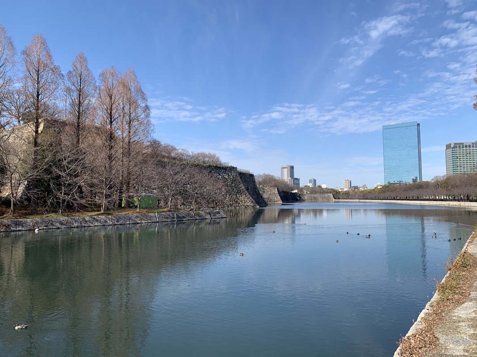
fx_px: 358
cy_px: 178
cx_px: 238
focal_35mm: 26
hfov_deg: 67.3
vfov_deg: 53.1
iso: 25
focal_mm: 4.25
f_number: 1.8
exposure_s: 1/2160
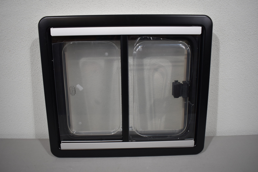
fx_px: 215
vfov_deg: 43.6
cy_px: 86
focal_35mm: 30
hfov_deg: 61.9
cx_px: 129
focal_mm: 20
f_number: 3.5
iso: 640
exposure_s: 1/250
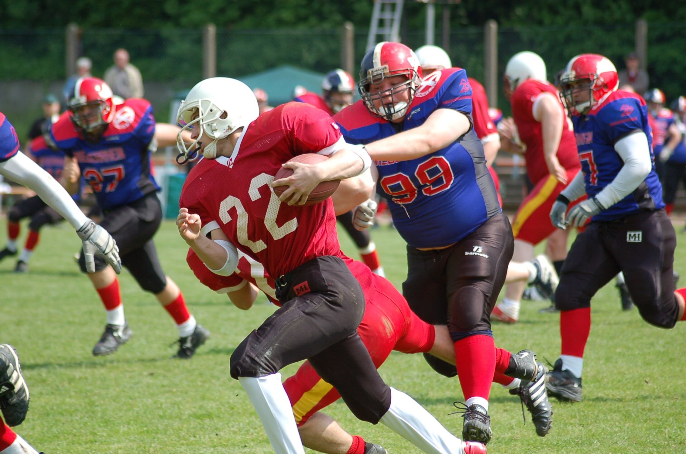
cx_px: 343
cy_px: 227
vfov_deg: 6.8
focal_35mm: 202
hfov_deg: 10.2
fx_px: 3851
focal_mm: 135
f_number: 4.5
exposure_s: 1/1000
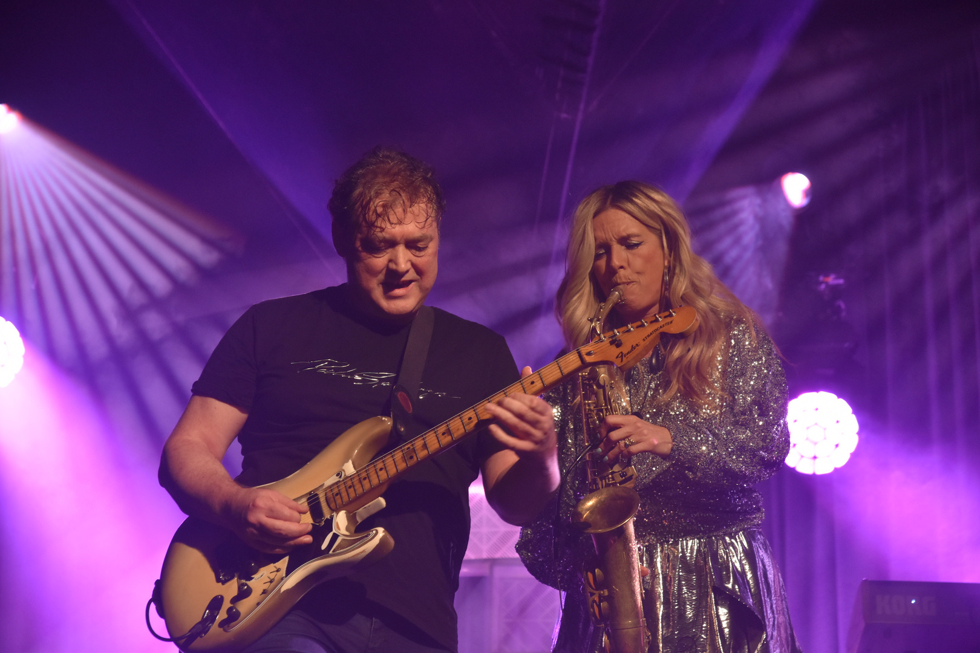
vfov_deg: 13.0
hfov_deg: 19.5
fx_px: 2858
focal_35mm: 105
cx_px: 490
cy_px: 326
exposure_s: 1/125
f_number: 4
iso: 1000
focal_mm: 70
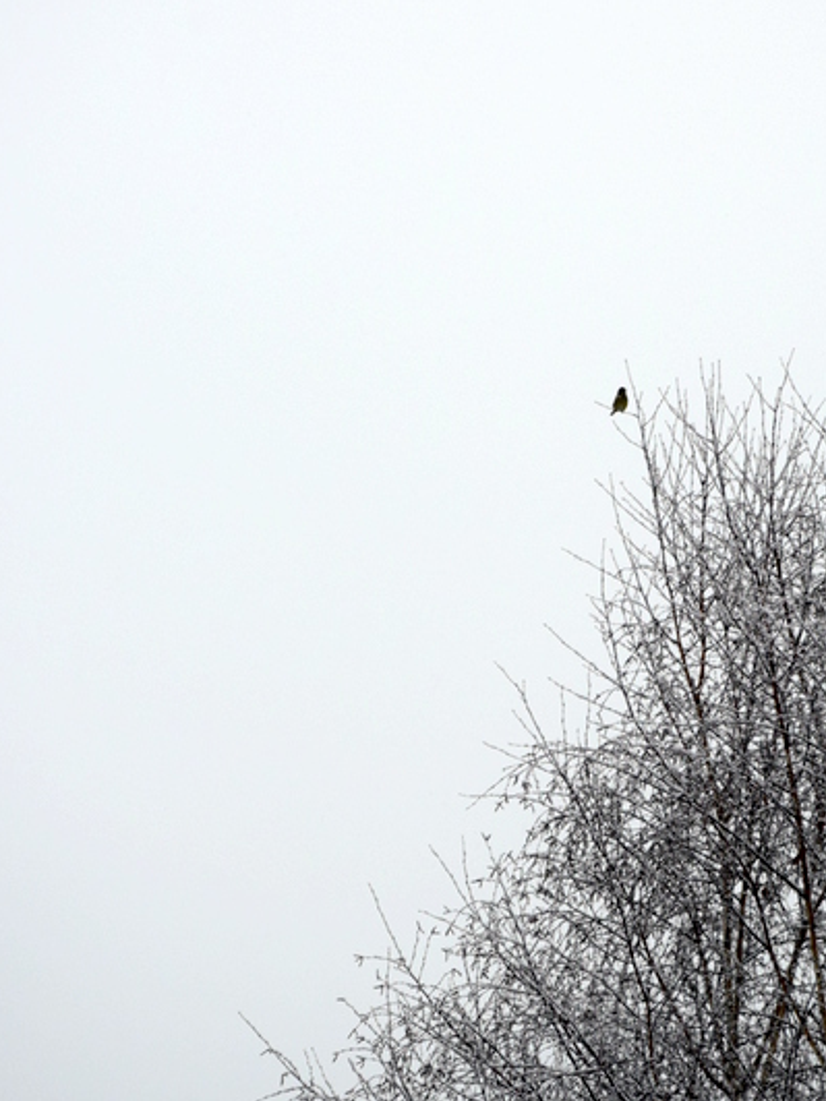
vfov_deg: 8.7
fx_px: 7245
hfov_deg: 6.5
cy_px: 509
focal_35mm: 228
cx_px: 507
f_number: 9
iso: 400
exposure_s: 1/125
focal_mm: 105
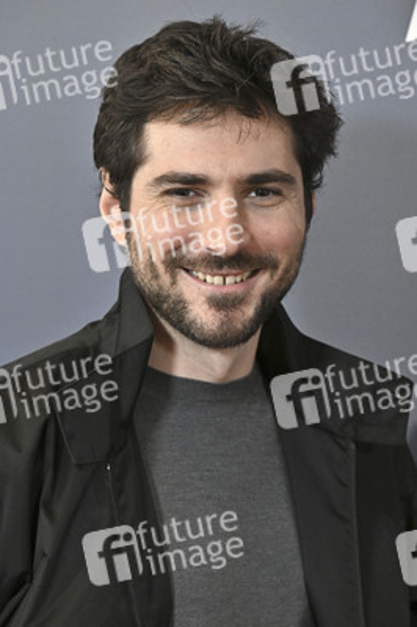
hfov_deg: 10.3
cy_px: 314
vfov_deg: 15.4
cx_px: 208
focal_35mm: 133
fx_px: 2315
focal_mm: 133
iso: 2500
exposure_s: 1/320
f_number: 5.6
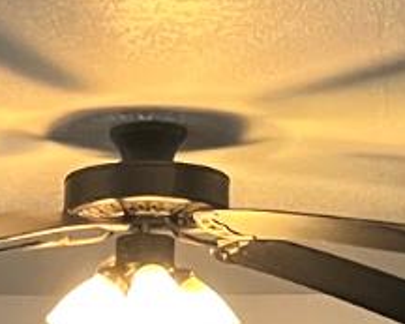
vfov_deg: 8.3
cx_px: -56
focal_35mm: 176
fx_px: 2111
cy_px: 671
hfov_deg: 10.8
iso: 500
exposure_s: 1/60
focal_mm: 5.7
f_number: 1.5
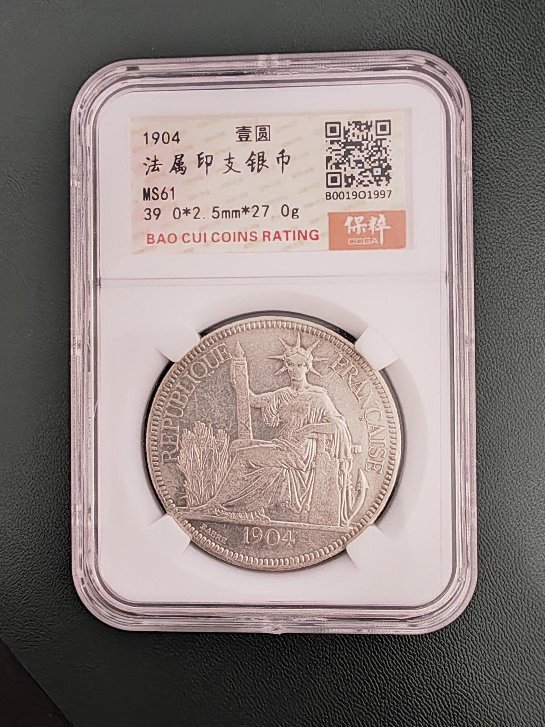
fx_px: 546
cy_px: 364
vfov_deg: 67.3
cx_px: 272
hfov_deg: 53.0
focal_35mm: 26
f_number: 2
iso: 2000
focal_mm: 1.82
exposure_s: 1/25
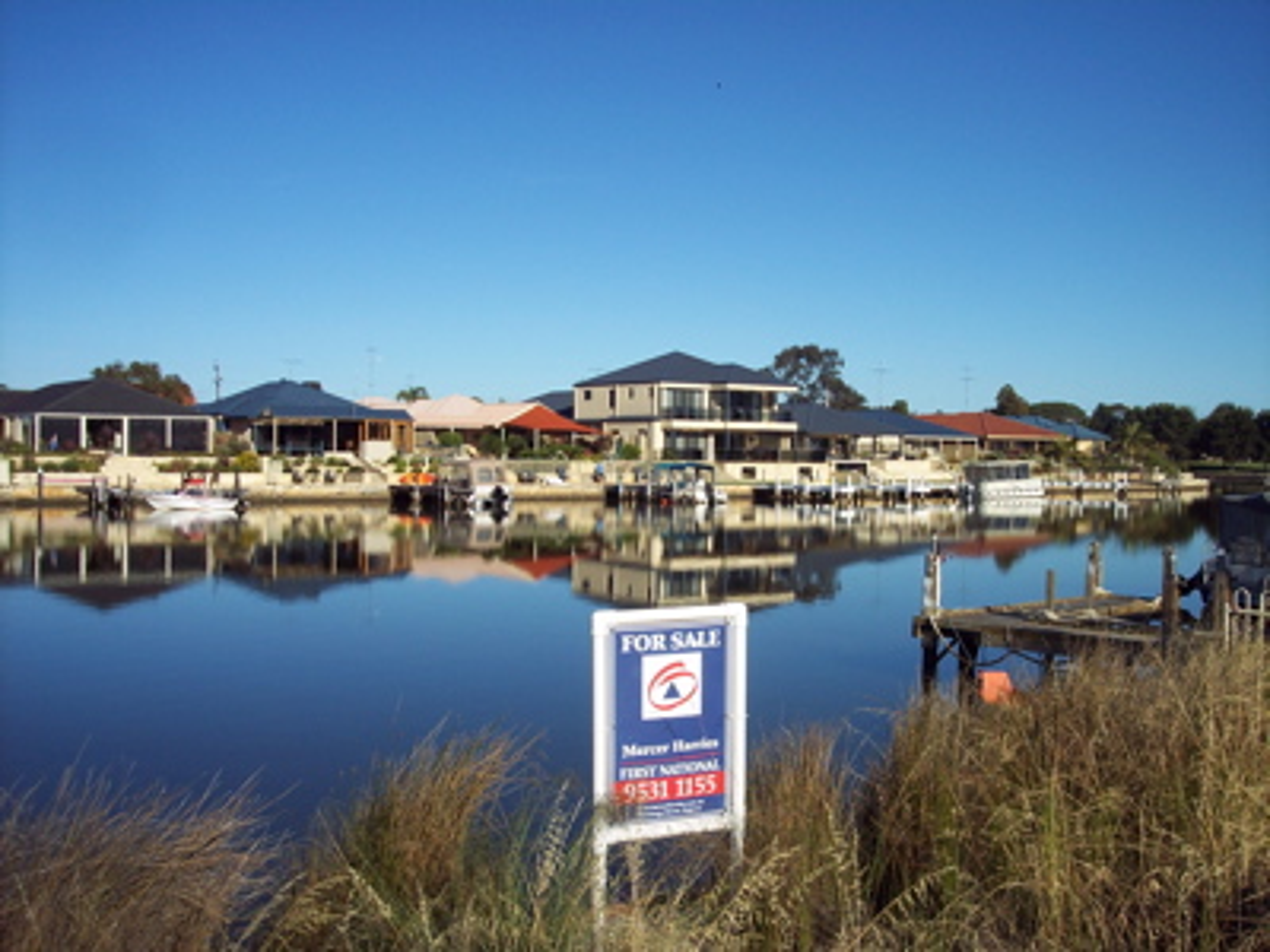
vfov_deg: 36.8
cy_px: 476
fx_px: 1431
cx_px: 635
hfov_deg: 47.9
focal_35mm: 39
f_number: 5.6
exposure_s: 1/750
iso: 100
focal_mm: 8
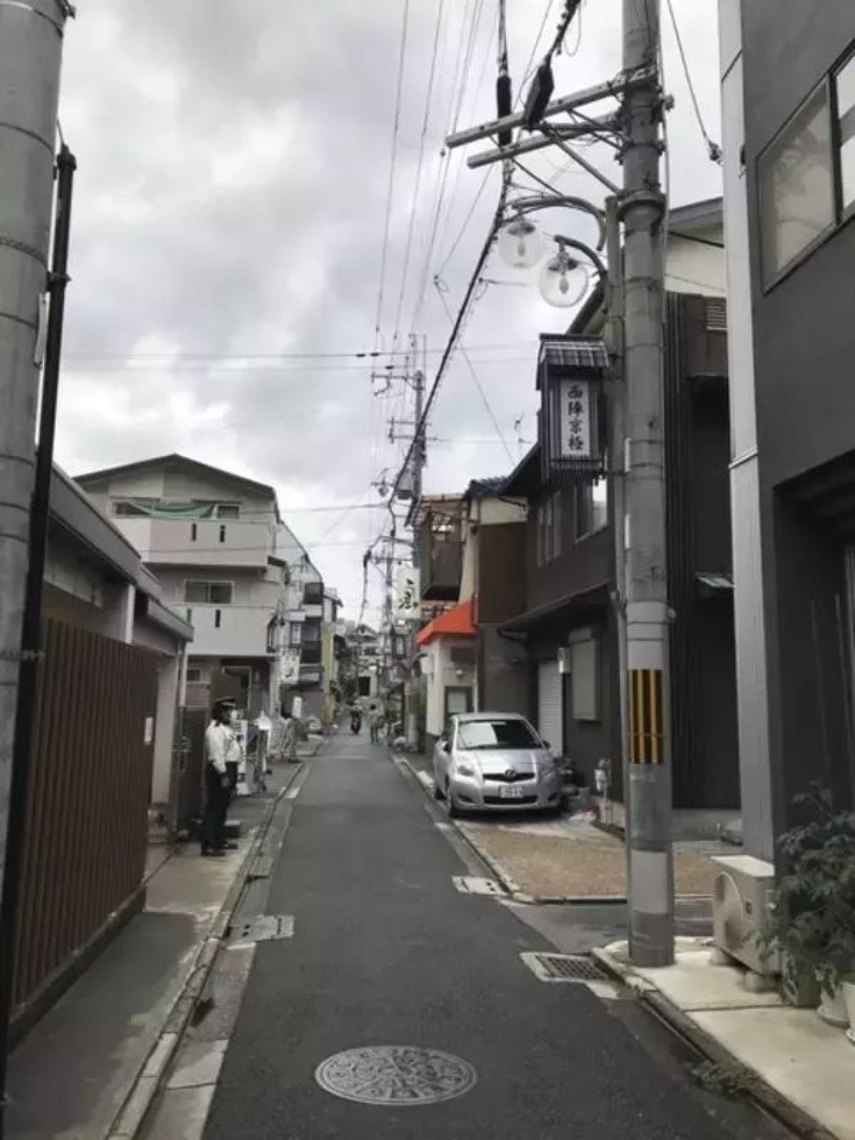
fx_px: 922
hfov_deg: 49.7
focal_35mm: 28
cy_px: 570
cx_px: 428
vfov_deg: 63.4
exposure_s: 1/414
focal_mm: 3.99
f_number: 1.8
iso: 20
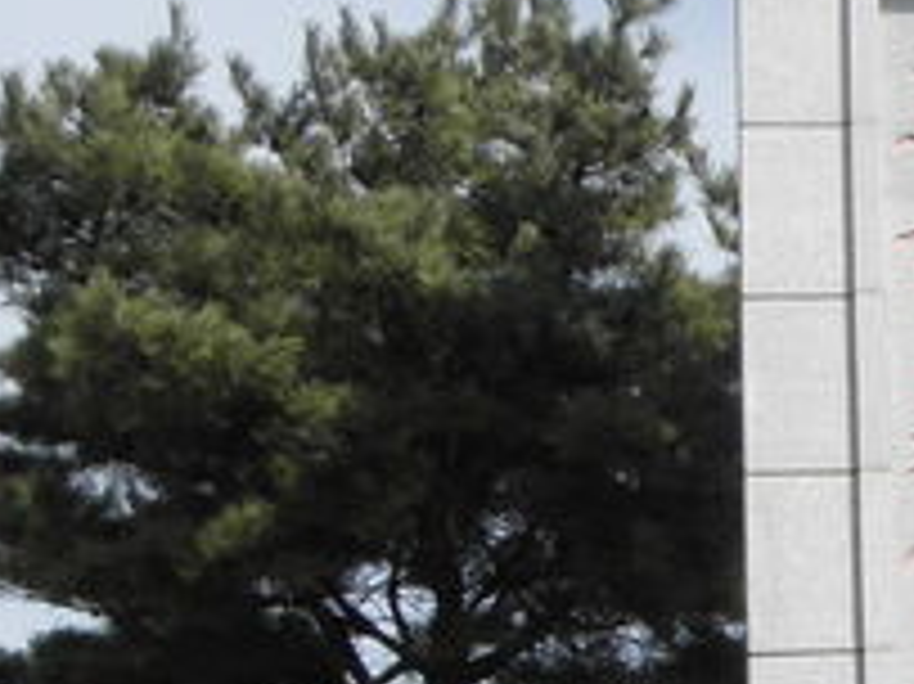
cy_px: 785
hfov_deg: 17.6
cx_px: 1387
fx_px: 2639
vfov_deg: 14.4
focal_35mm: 100
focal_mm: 5.34
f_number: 5.6
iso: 64
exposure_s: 1/200
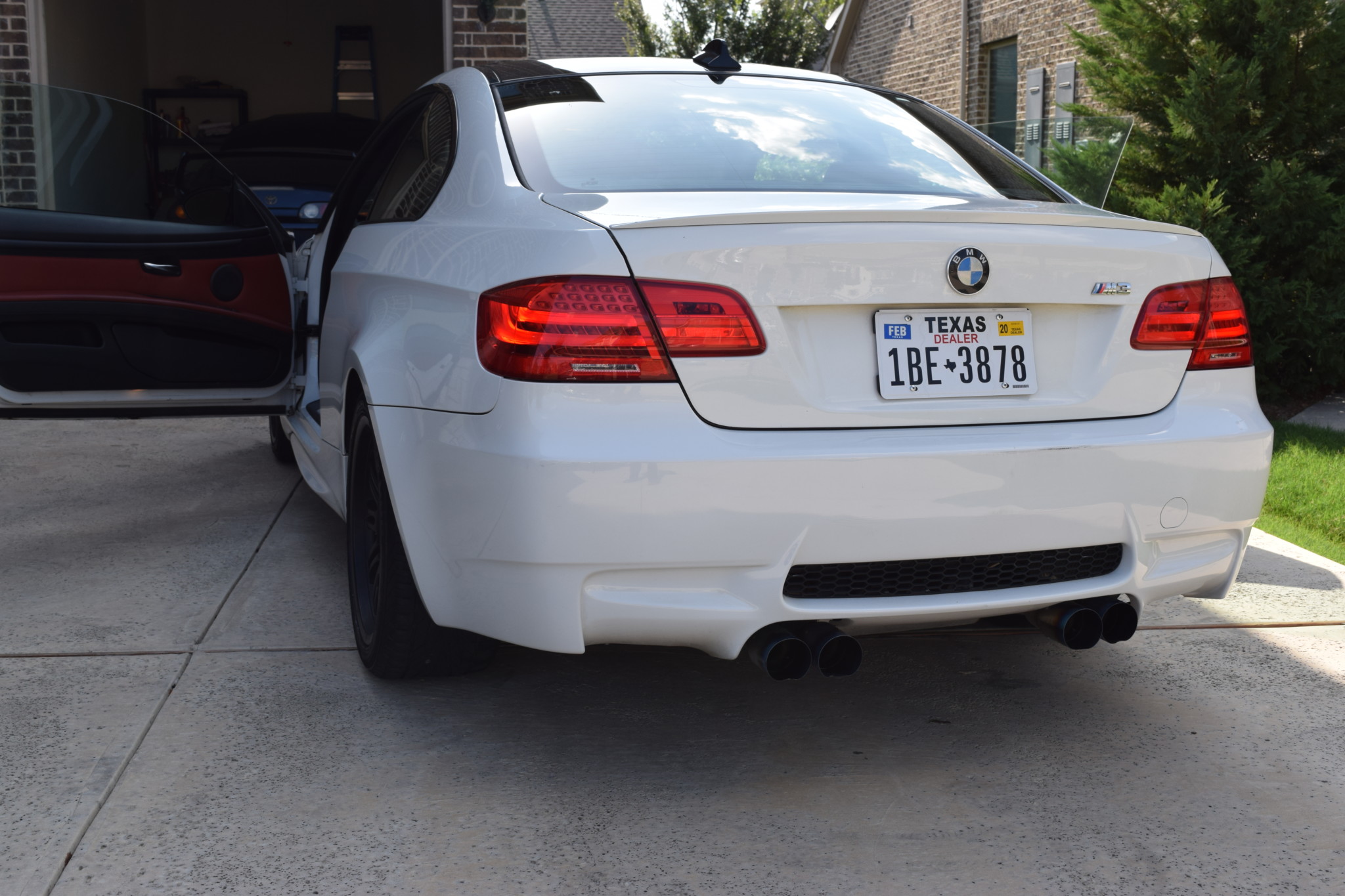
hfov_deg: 46.4
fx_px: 1569
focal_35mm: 42
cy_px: 448
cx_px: 672
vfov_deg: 31.9
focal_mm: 28
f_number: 8
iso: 200
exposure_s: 1/250
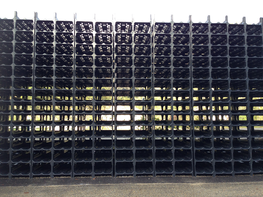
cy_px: 98
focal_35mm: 33
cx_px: 132
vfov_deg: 42.9
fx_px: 251
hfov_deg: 55.4
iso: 50
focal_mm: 4.12
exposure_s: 1/168
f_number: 2.4
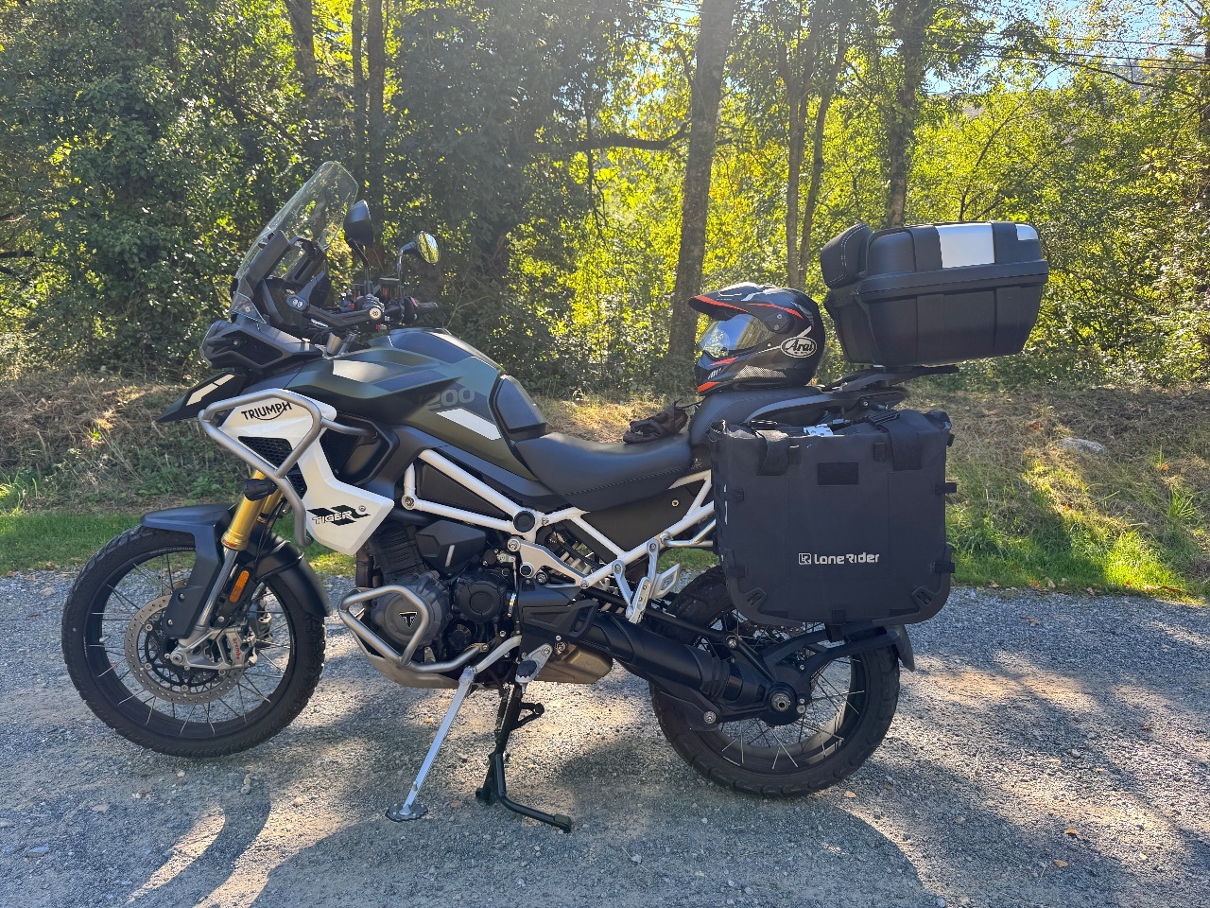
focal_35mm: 24
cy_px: 454
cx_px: 605
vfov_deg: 56.8
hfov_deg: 71.6
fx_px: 839
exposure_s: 1/235
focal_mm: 6.76
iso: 64
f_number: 1.78
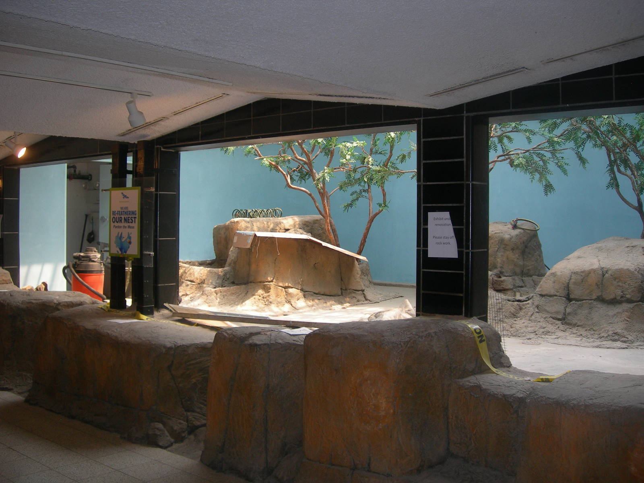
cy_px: 242
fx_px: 707
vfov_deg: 37.7
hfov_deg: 49.0
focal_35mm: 38
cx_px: 322
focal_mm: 7.8
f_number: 2.8
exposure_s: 1/81
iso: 50
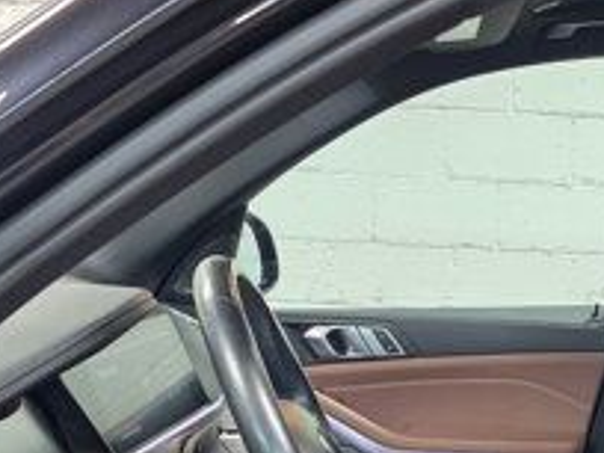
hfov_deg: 26.4
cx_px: 500
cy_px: 669
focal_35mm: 72
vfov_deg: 18.3
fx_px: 1256
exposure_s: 1/120
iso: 640
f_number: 1.7
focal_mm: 6.3
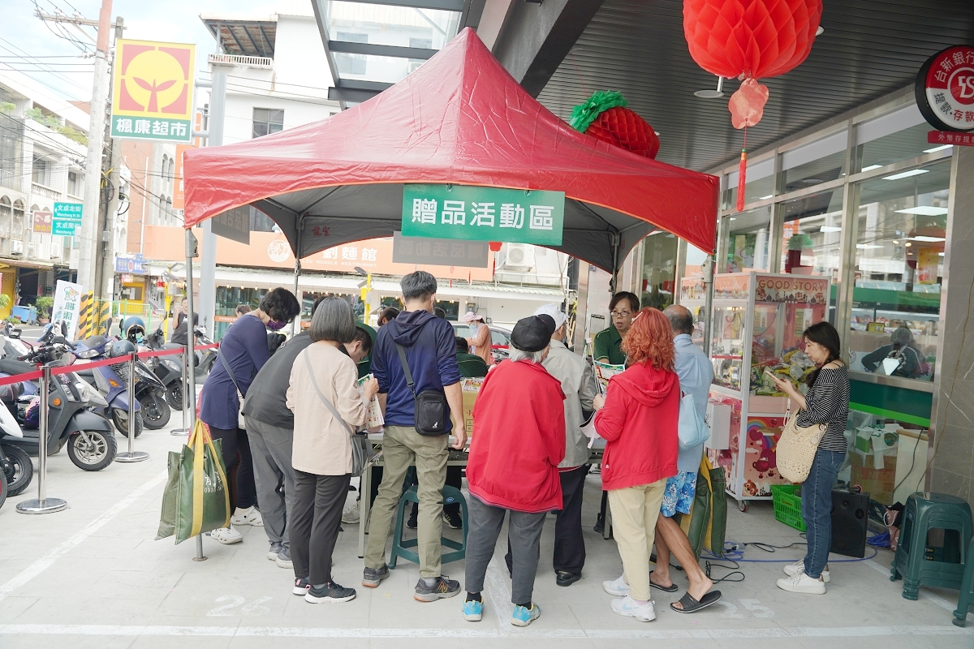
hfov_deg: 65.5
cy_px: 324
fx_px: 757
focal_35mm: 28
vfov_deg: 46.4
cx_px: 487
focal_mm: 28
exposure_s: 1/160
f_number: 4
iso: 200
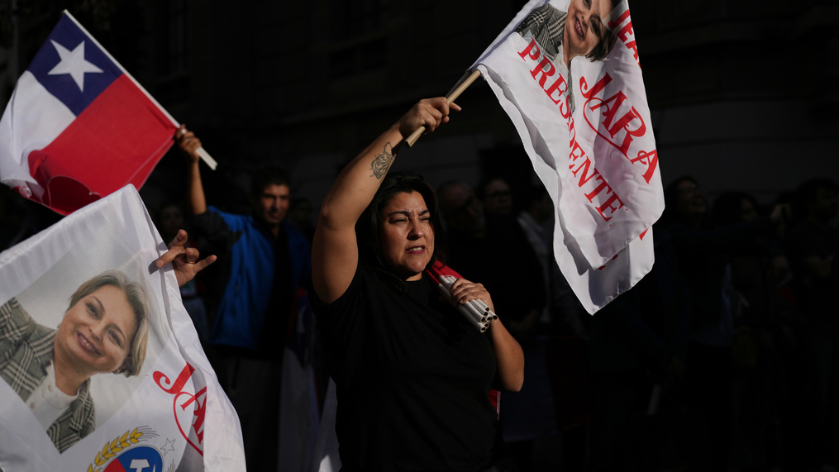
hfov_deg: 54.0
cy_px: 254
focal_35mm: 37
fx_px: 823
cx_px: 419
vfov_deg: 32.0
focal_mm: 35
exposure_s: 1/32000
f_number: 1.8
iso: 100
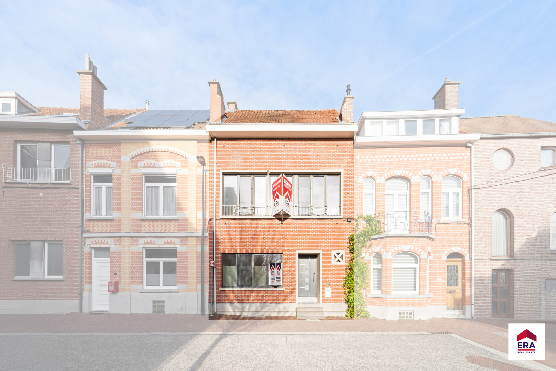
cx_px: 278
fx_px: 247
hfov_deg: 96.7
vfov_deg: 73.8
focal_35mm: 16
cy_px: 186
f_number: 11
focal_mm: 16
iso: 250
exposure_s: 1/250
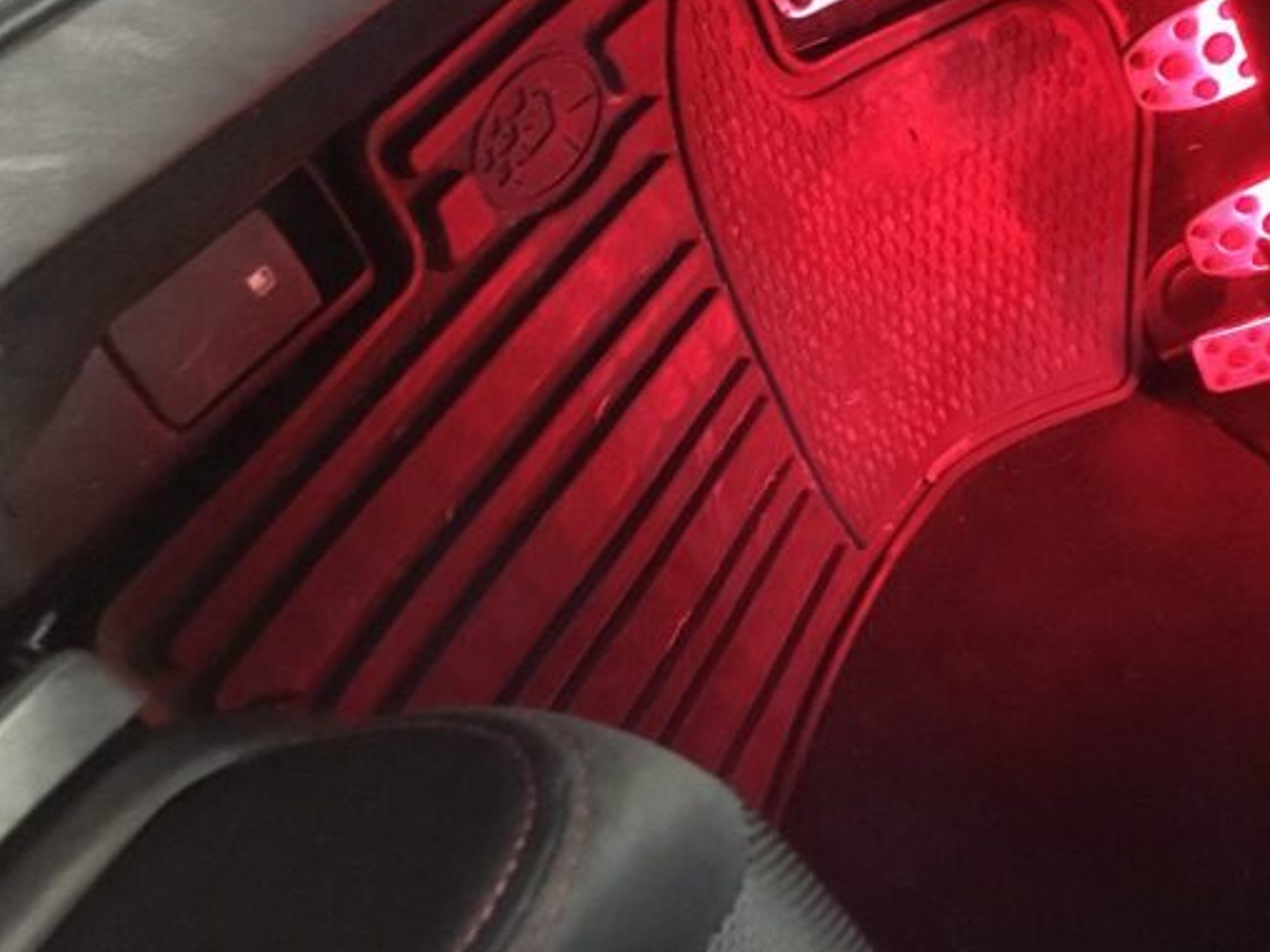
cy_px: 306
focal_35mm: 40
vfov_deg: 35.6
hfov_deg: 46.3
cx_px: 808
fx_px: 1468
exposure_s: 1/15
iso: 1600
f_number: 2.2
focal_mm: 4.15
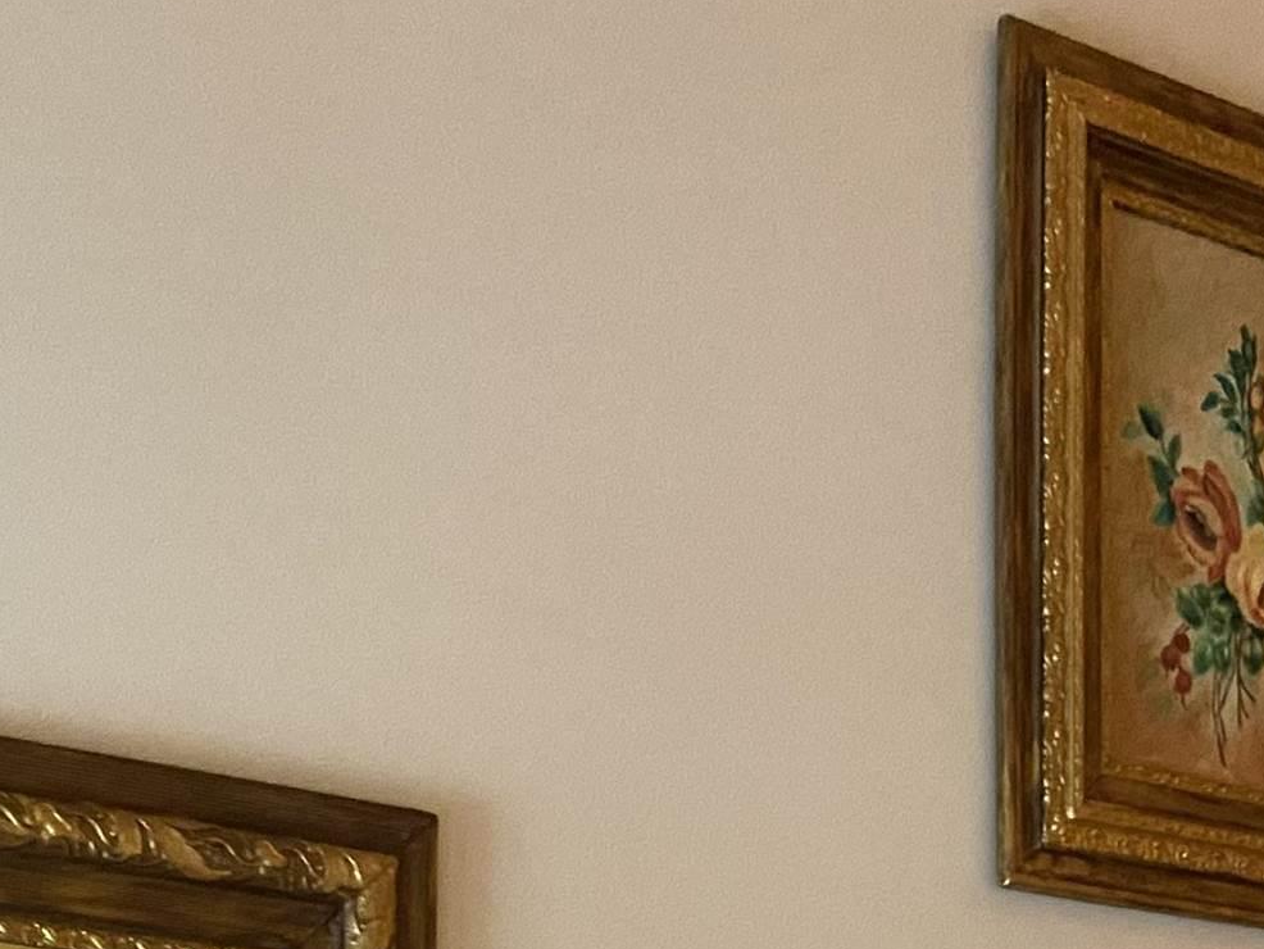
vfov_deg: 16.5
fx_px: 2958
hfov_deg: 23.7
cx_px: 1026
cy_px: 1459
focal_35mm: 81
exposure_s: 1/40
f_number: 1.8
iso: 640
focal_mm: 4.25
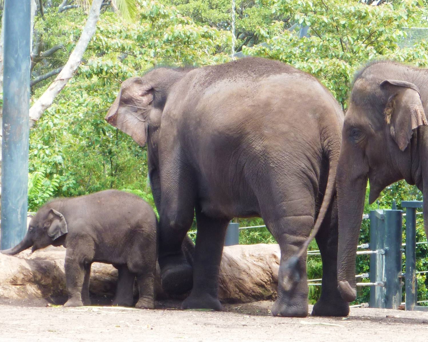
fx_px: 4042
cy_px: 171
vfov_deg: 4.9
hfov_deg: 6.1
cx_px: 220
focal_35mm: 319
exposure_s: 1/80
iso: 80
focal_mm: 27.8
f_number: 4.5
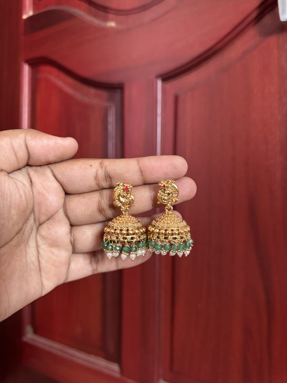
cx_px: 144
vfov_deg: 71.6
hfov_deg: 56.8
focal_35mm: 24
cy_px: 192
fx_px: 265
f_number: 1.78
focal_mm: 6.76
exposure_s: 1/60
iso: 500
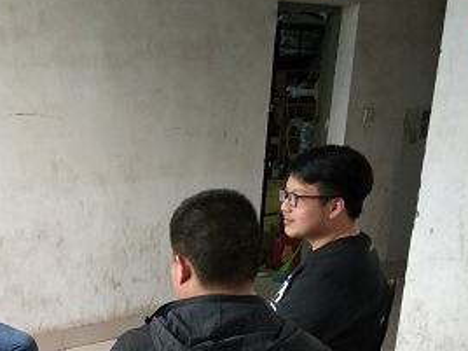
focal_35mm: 56
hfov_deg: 31.8
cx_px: 5
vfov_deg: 24.8
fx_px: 757
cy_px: 353
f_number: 2
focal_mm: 4.42
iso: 432
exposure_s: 1/25
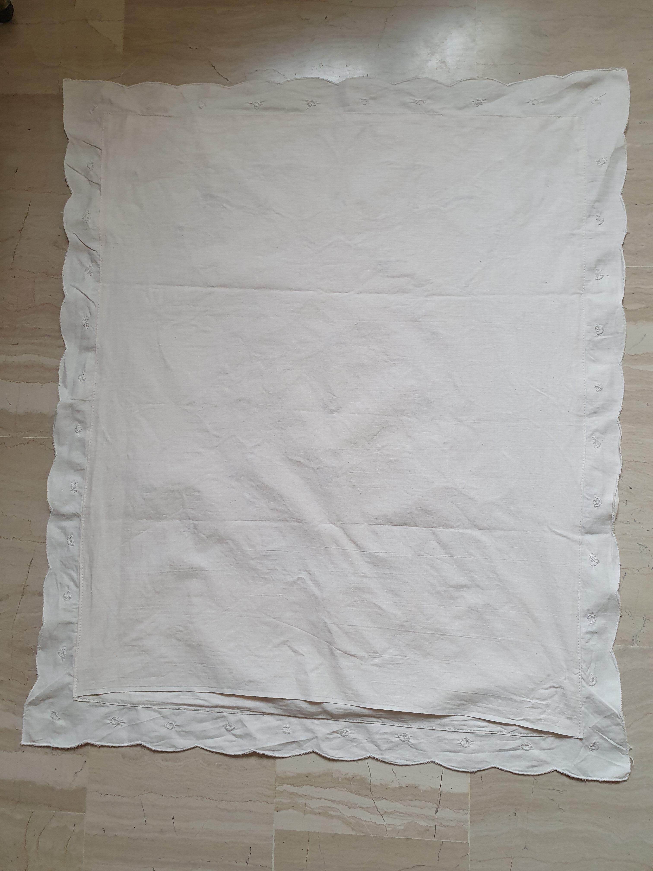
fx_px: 654
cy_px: 436
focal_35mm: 26
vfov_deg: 67.3
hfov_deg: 53.1
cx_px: 326
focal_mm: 4.32
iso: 125
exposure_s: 1/100
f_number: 2.4
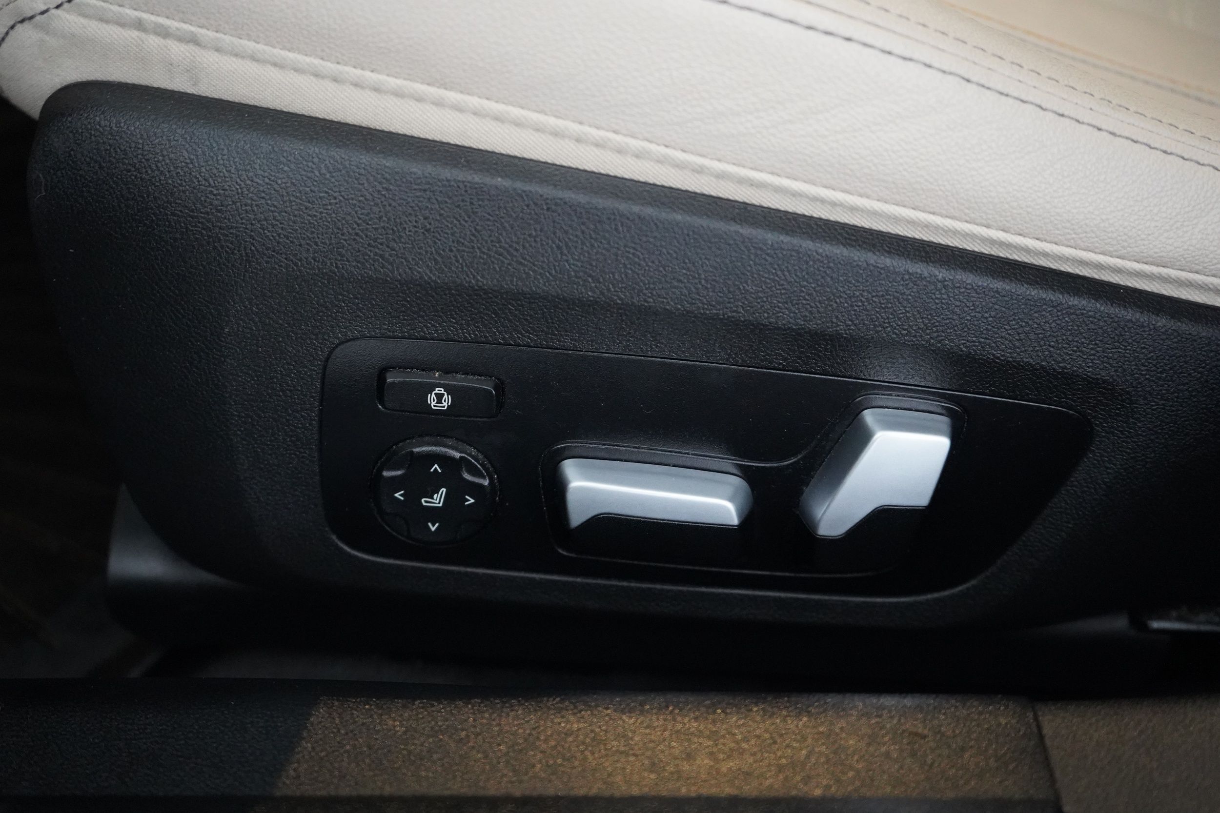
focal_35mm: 37
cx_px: 610
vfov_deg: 35.9
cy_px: 406
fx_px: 1254
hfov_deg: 51.9
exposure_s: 1/60
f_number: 4
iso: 12800
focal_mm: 37
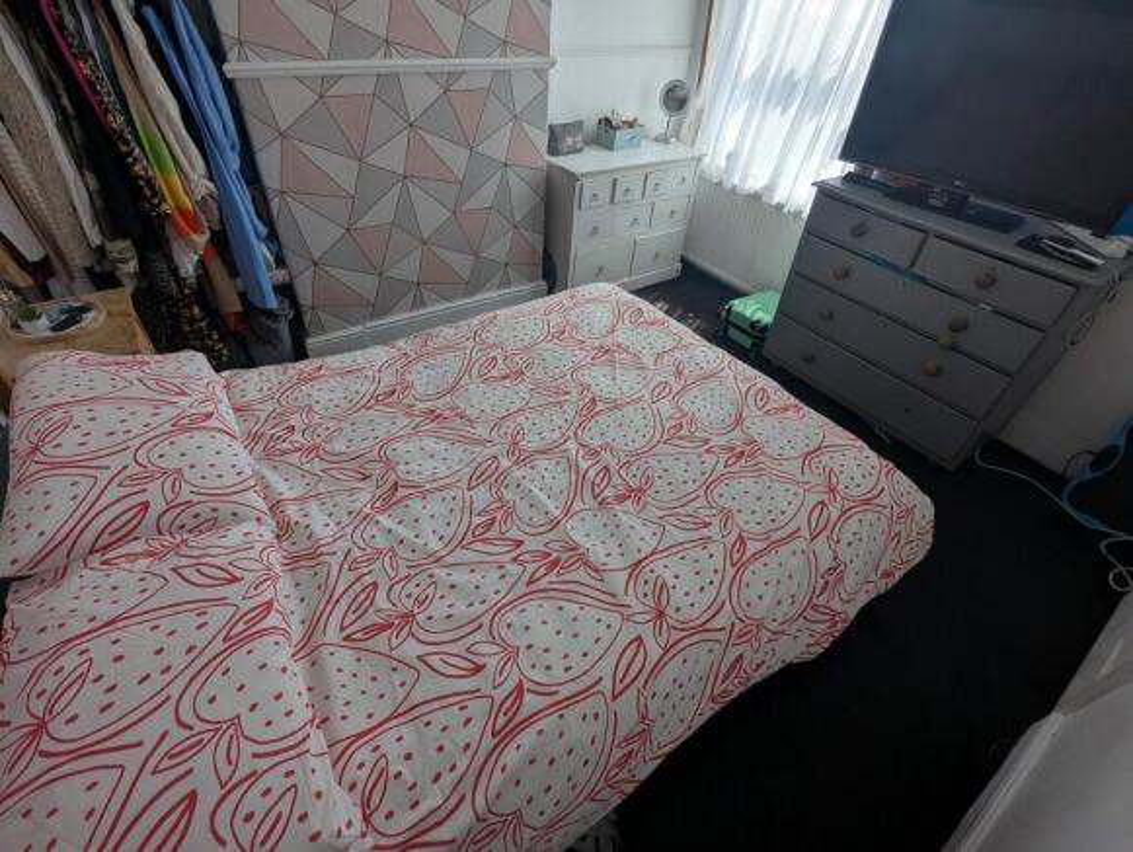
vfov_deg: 78.2
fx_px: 524
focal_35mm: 16
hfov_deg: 94.4
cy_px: 426
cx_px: 566
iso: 32
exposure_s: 1/346
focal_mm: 2.35
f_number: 2.2
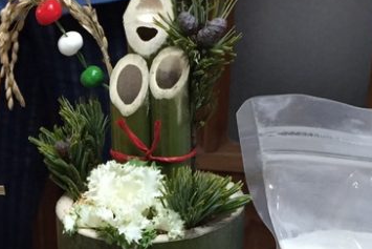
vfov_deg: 15.3
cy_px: 272
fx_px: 899
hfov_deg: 23.2
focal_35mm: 87
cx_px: 112
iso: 125
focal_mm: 4.15
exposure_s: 1/30
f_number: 2.2
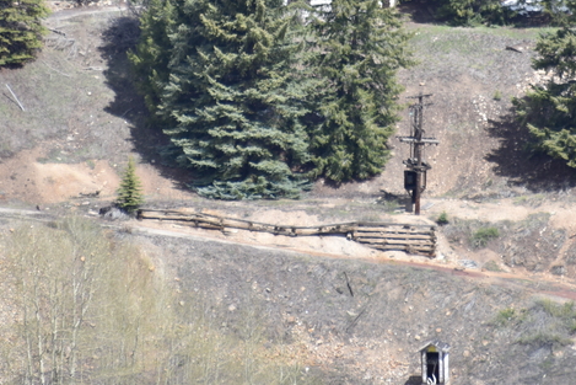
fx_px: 13107
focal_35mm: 819
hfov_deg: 2.5
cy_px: -23
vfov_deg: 1.7
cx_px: 339
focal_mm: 300
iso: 200
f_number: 5.6
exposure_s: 1/640
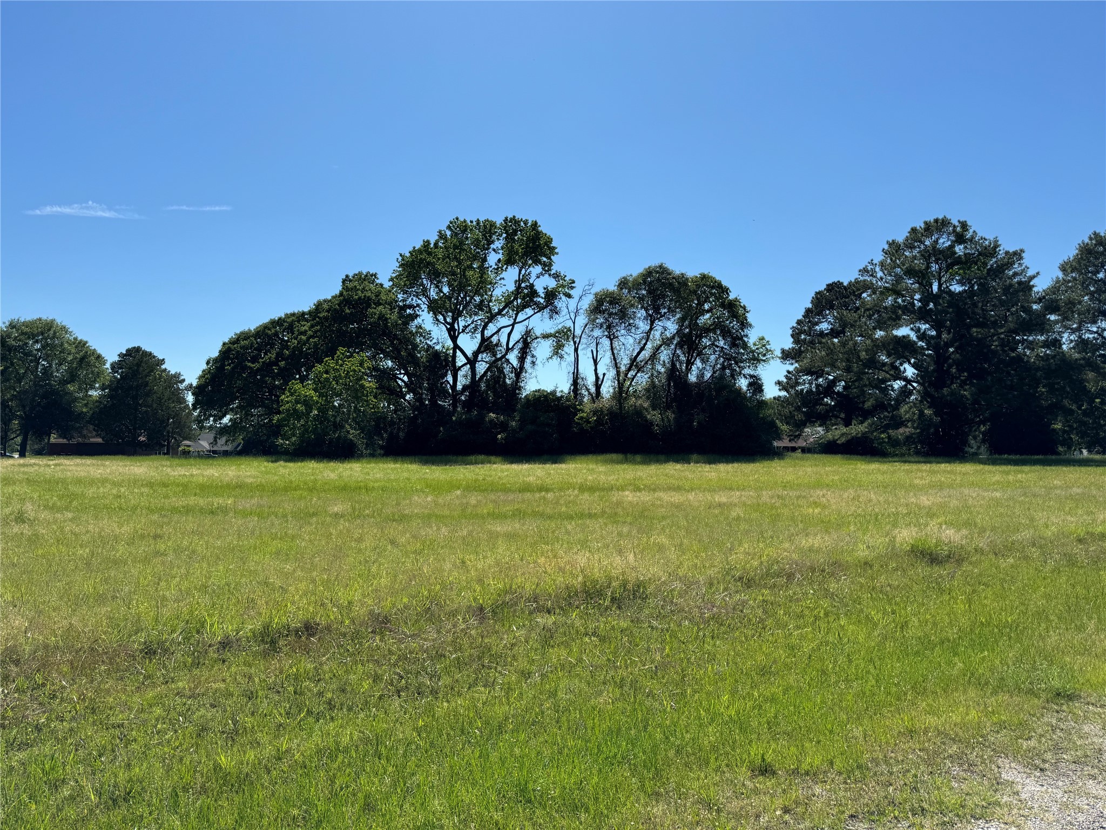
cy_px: 415
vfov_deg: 56.8
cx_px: 553
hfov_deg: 71.6
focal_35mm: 24
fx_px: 767
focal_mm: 6.76
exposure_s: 1/5814
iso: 80
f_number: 1.78
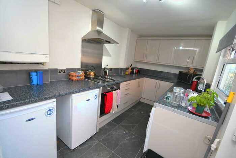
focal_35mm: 15
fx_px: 98
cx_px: 118
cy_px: 79
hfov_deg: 100.4
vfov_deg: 77.4
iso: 900
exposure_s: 1/60
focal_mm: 10
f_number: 4
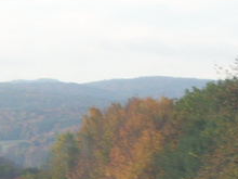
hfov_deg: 6.2
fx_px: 2180
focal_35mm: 317
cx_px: 78
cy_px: 171
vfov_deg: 4.7
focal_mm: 14.3
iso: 100
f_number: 4.3
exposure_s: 1/200
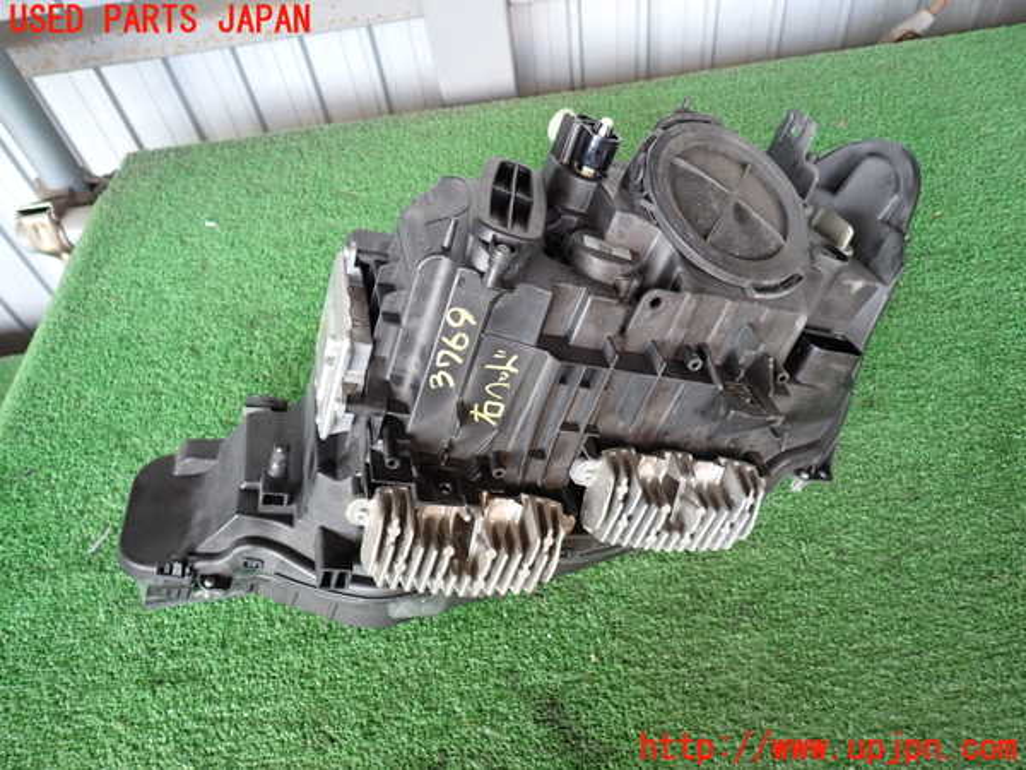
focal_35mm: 25
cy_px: 385
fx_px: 741
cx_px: 513
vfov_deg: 54.9
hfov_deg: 69.4
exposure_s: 1/60
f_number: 2
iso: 160
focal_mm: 4.5
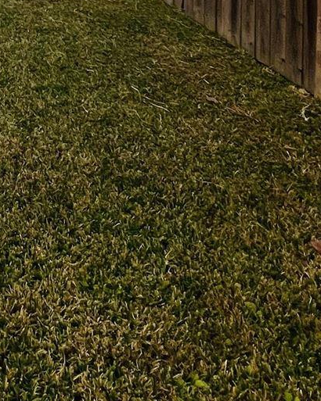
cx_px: -52
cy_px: -156
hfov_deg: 24.5
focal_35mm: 57
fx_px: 677
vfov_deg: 26.5
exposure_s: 1/99
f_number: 1.8
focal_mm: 1.57
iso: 32
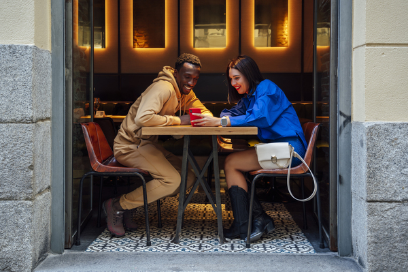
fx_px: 419
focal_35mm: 37
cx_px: 204
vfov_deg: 35.9
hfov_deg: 51.9
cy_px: 136
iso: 400
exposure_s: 1/30
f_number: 4.5
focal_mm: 37
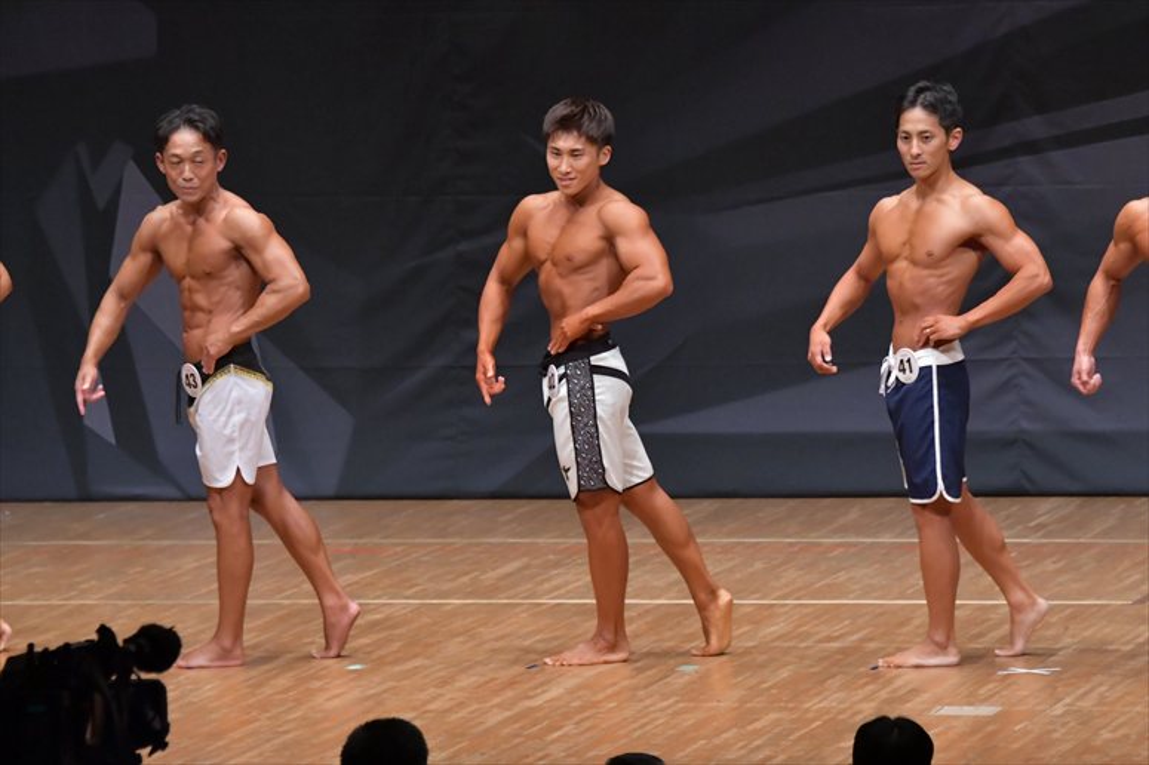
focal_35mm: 255
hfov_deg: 8.1
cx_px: 574
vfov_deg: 5.4
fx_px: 8135
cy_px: 382
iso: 6400
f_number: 5.6
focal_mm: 170
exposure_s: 1/400
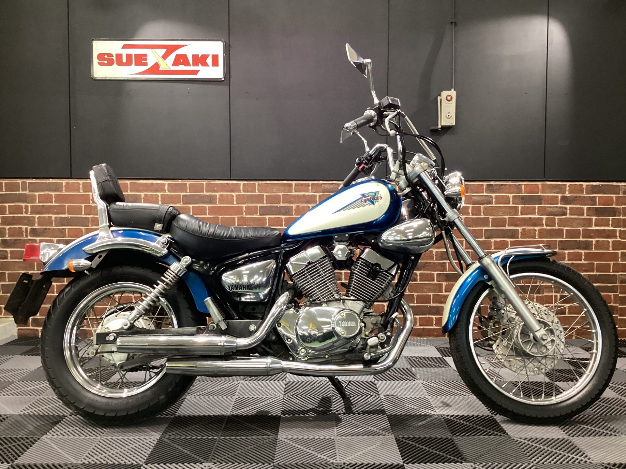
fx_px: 561
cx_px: 313
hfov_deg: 58.4
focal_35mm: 31
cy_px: 234
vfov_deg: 45.4
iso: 250
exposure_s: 1/40
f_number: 2.4
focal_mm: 3.3
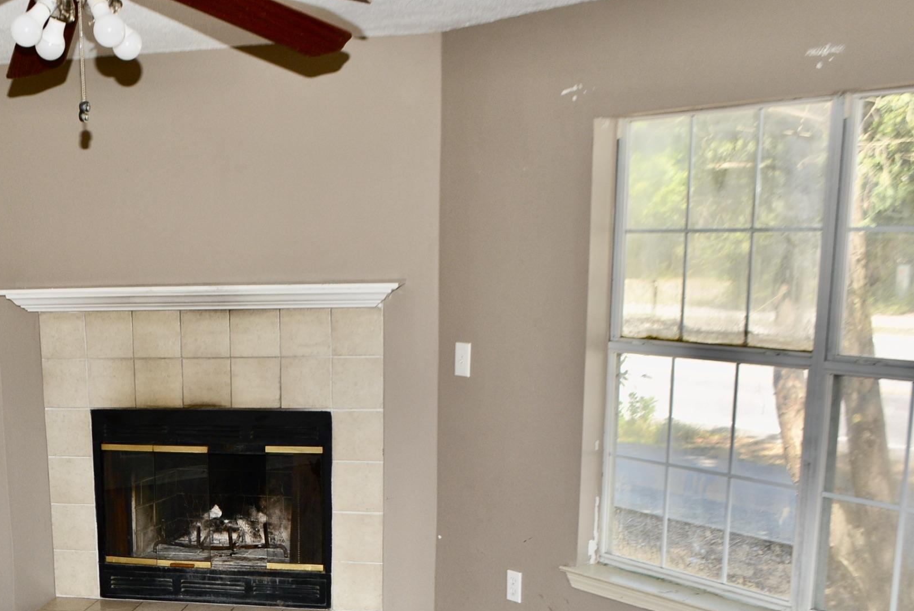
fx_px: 1270
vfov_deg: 26.4
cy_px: 508
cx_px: 171
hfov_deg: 38.0
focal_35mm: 50
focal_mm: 18
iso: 100
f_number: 3.5
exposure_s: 1/160
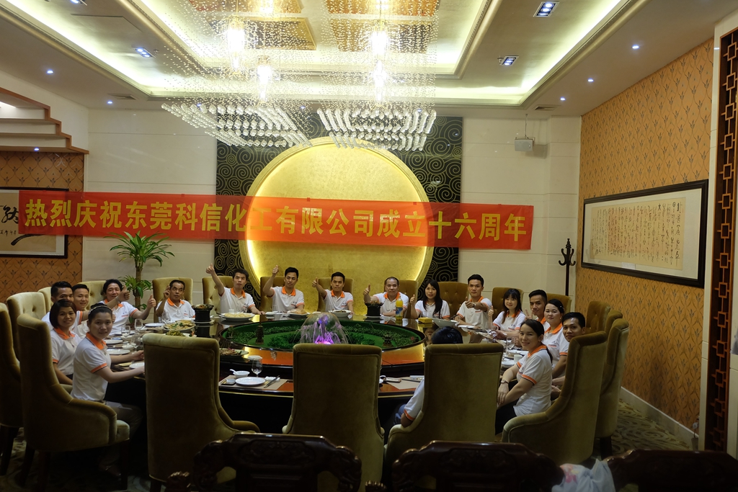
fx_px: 615
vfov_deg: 43.6
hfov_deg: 61.9
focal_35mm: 30
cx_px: 369
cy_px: 246
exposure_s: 1/30
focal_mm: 20.1
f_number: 3.8
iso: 800
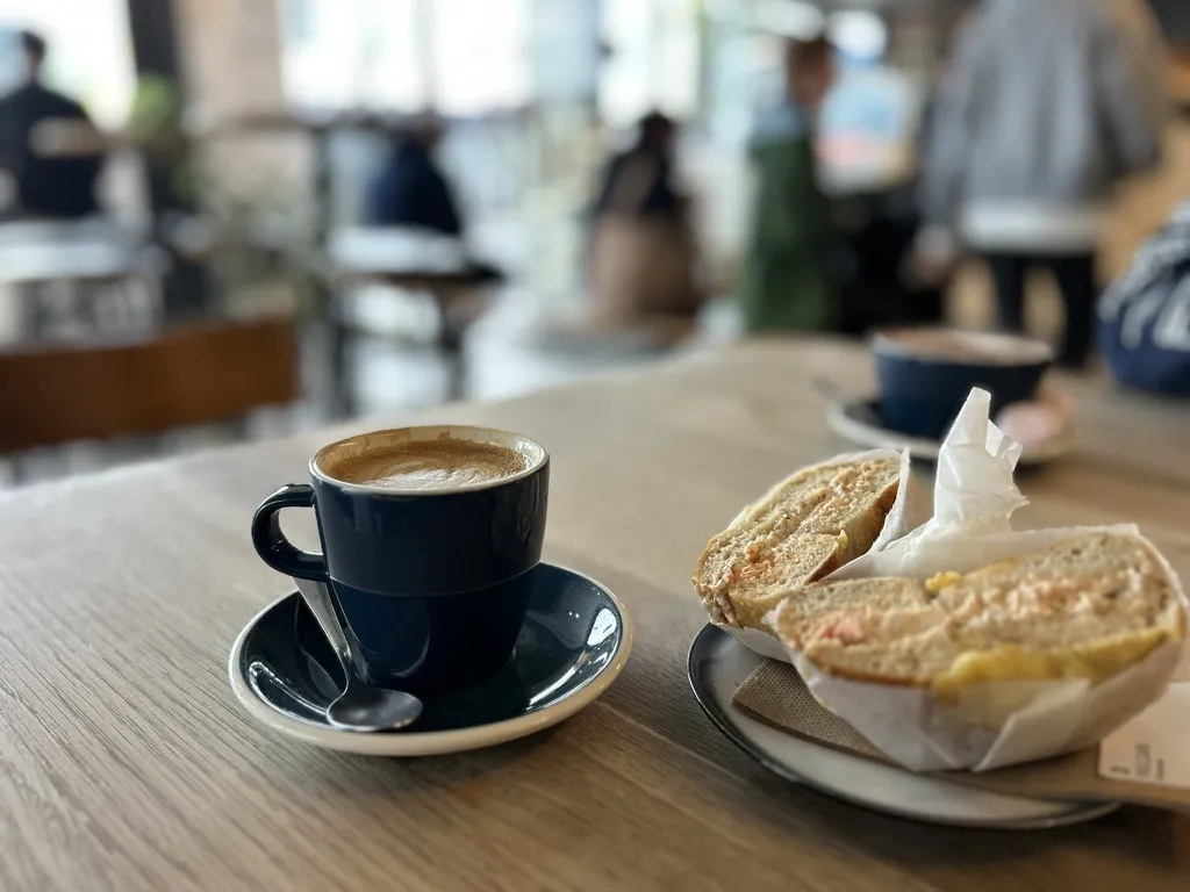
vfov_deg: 53.1
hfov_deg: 67.3
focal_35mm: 26
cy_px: 446
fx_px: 894
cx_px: 595
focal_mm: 5.7
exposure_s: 1/100
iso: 125
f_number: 1.5
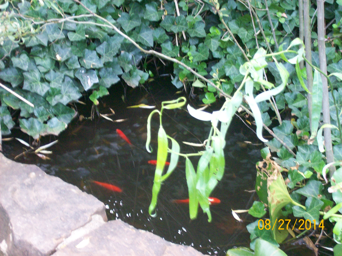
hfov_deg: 27.8
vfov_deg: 21.0
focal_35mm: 70
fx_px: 691
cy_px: 128
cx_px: 171
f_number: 3.8
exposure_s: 1/9
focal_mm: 11.6
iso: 160
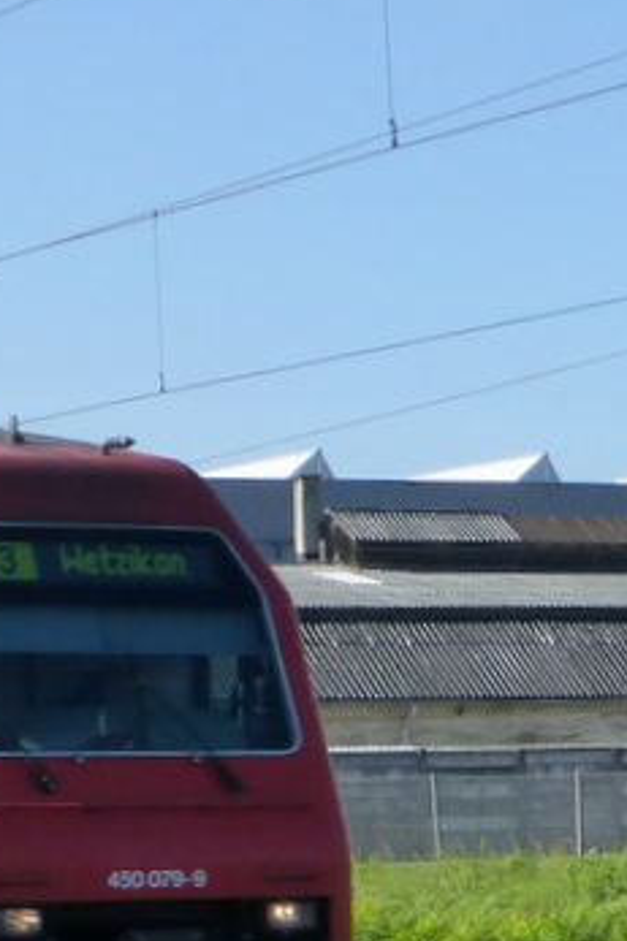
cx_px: -421
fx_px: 2746
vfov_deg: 19.4
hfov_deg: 12.2
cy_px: 674
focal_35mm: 105
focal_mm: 6.1
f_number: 3.7
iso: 160
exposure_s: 1/800
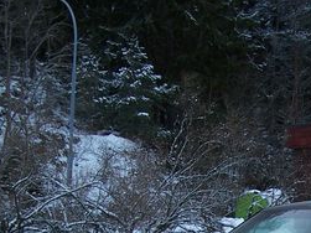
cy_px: 295
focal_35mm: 97
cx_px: 306
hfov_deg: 19.7
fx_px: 871
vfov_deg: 14.6
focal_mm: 6.3
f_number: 2.8
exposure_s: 1/30
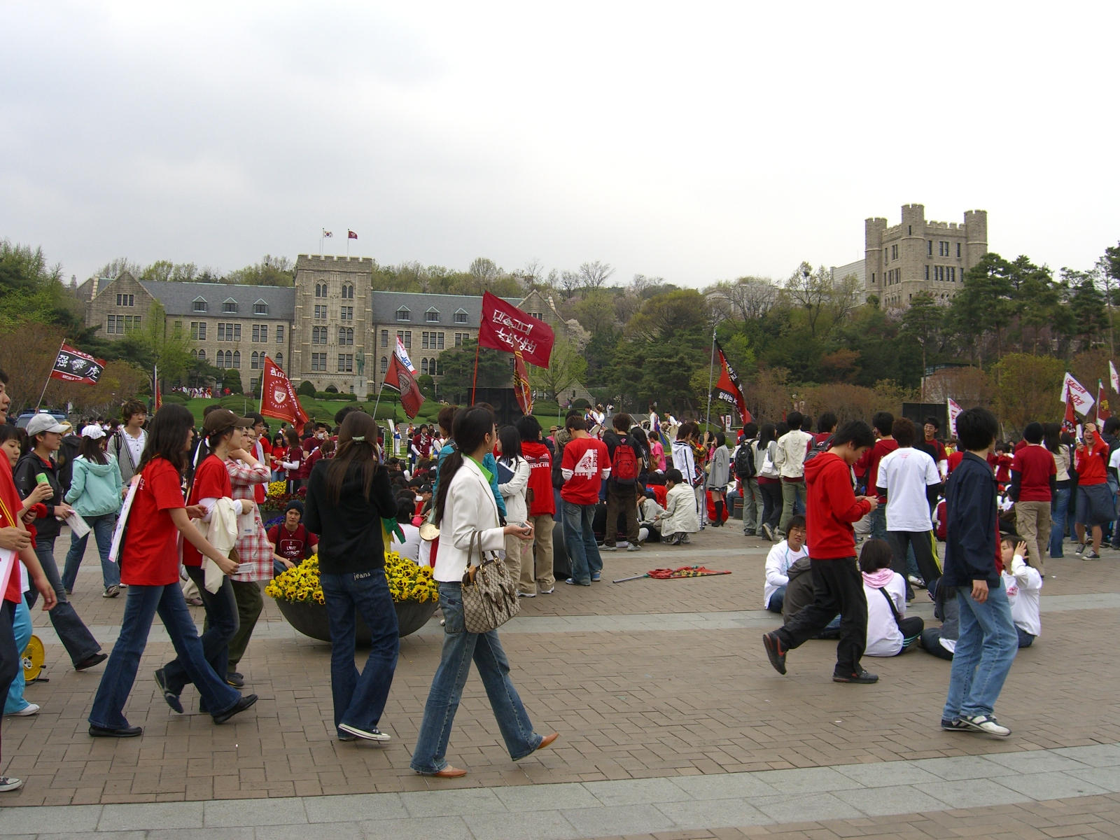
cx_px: 560
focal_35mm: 38
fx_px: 1229
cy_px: 420
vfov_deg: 37.7
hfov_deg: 49.0
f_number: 4
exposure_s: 1/320
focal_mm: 7.9
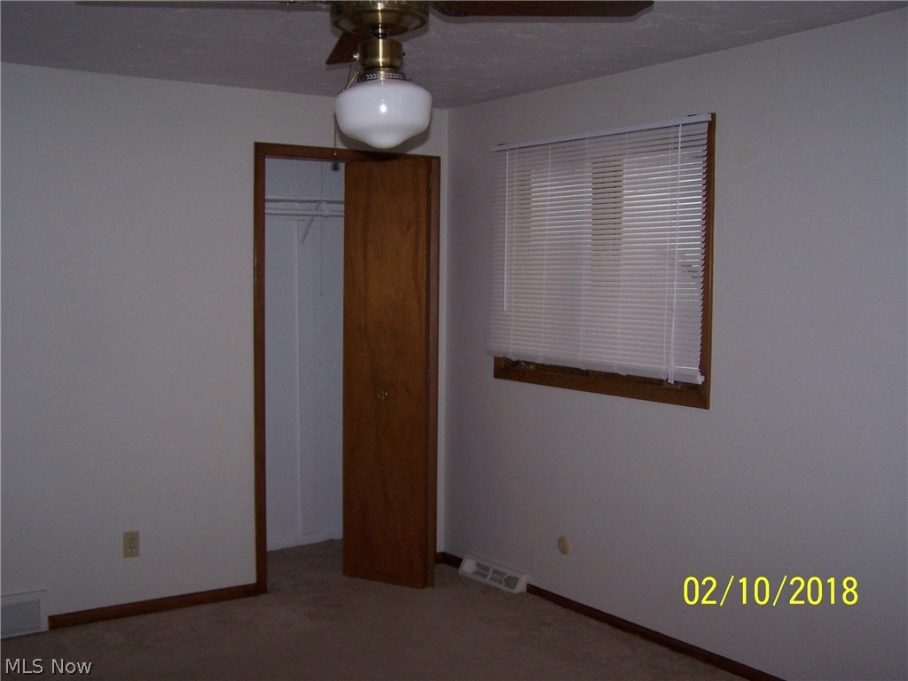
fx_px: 997
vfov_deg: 37.7
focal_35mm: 38
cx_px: 454
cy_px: 340
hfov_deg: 49.0
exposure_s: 1/60
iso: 140
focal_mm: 6.3
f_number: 2.8
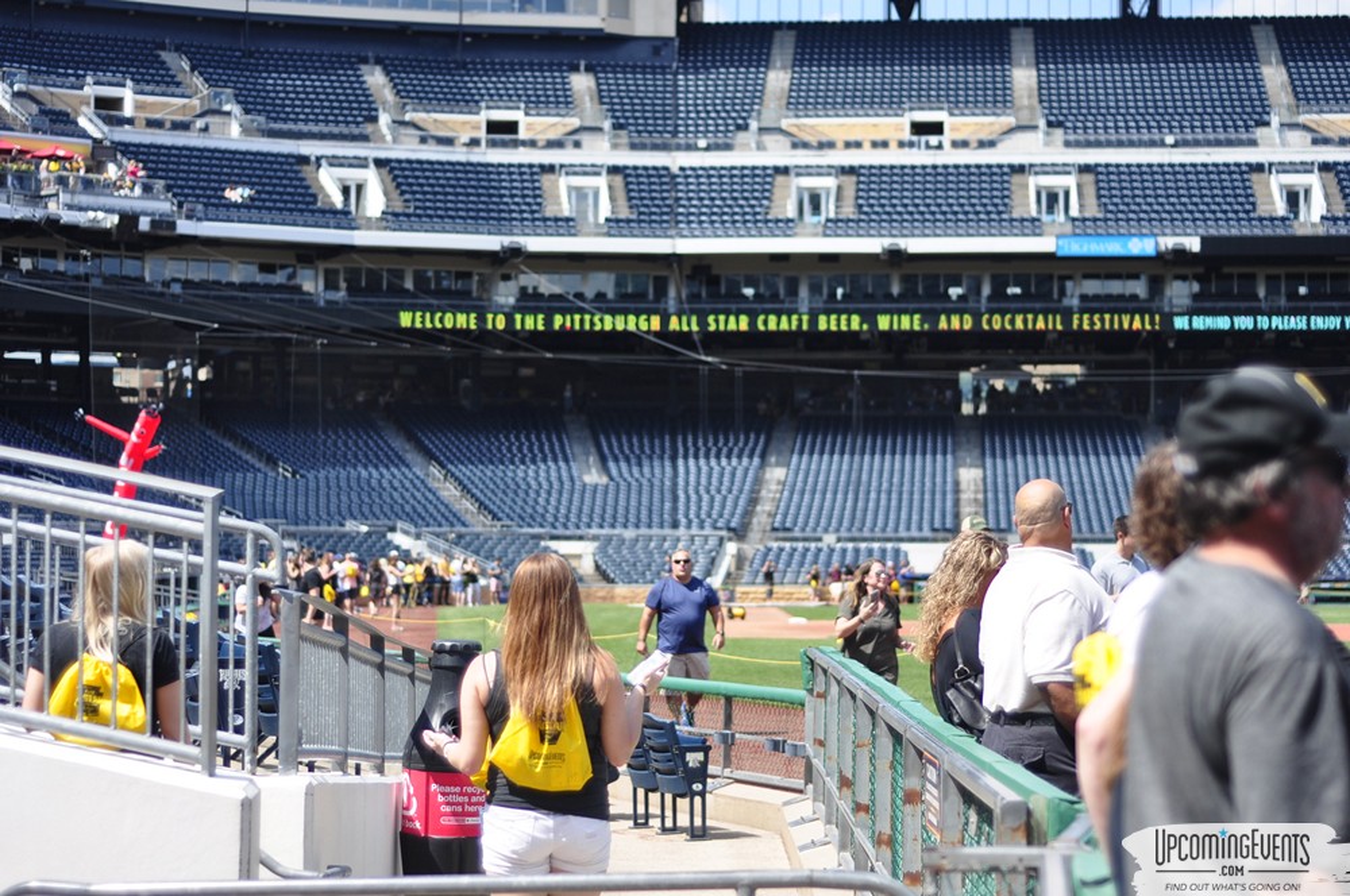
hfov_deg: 27.0
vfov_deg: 18.1
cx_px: 675
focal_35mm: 75
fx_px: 2809
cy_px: 448
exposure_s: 1/4000
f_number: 1.8
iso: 200
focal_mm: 50
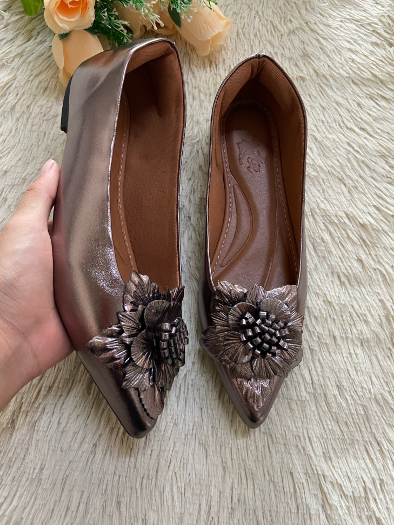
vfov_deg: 67.3
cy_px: 262
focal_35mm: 26
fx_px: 395
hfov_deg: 53.1
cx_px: 197
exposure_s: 1/60
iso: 250
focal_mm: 4.25
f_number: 1.8
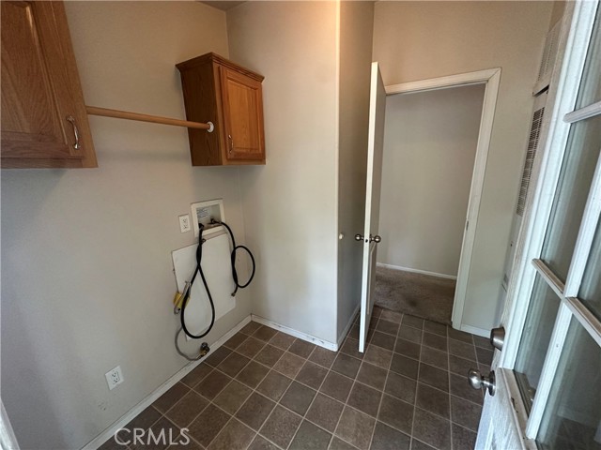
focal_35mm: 14
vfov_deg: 85.7
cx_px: 300
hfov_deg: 102.1
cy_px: 225
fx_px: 243
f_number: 2.2
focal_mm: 2.22
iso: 320
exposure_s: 1/60
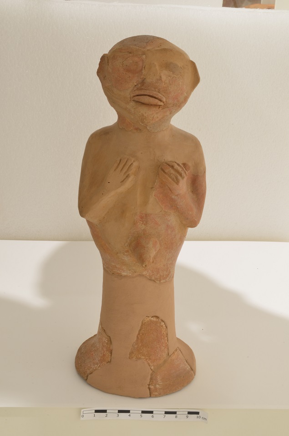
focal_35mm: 60
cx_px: 144
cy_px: 218
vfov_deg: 33.5
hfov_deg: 22.5
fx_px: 726
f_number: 22
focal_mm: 40
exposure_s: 3
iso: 160
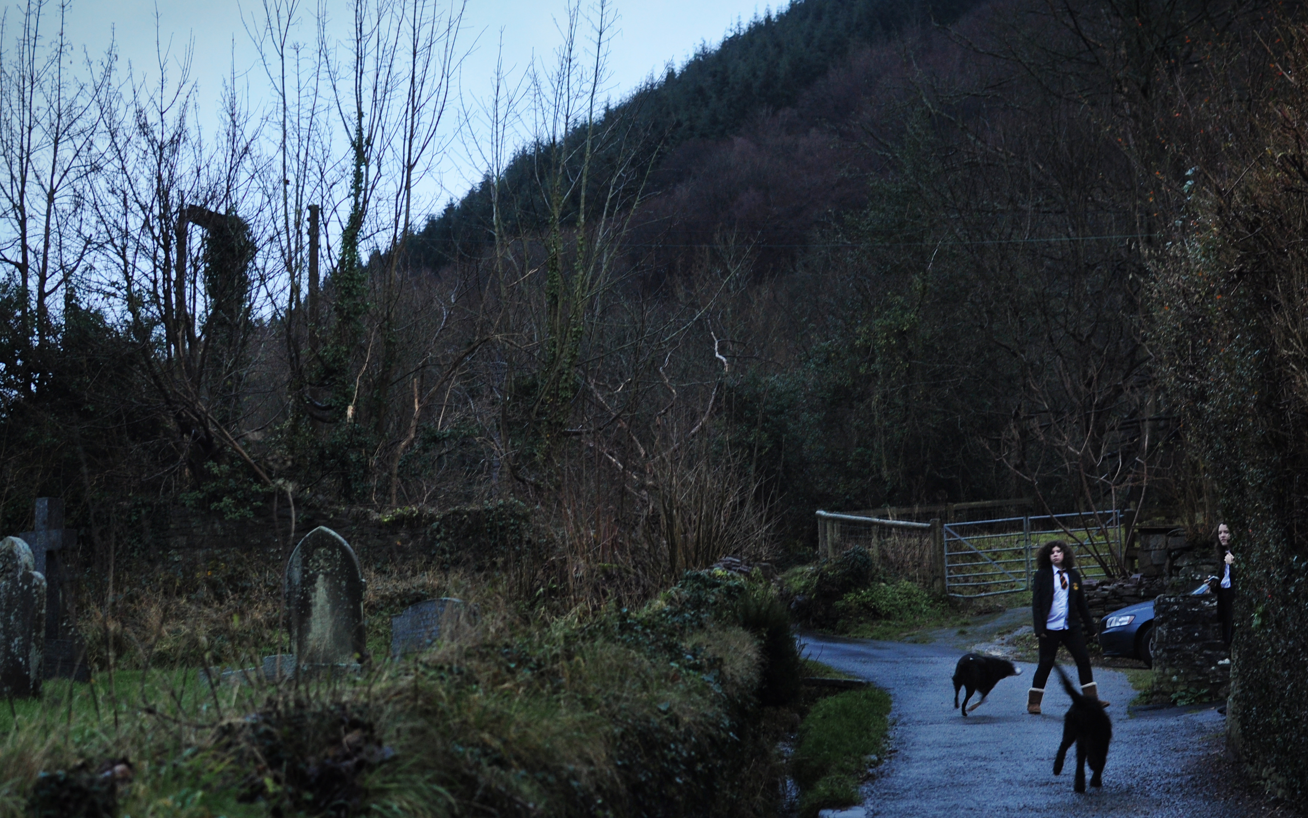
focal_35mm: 68
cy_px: 516
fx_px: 2411
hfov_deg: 30.3
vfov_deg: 19.2
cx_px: 721
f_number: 3.5
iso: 400
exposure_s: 1/60
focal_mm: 35
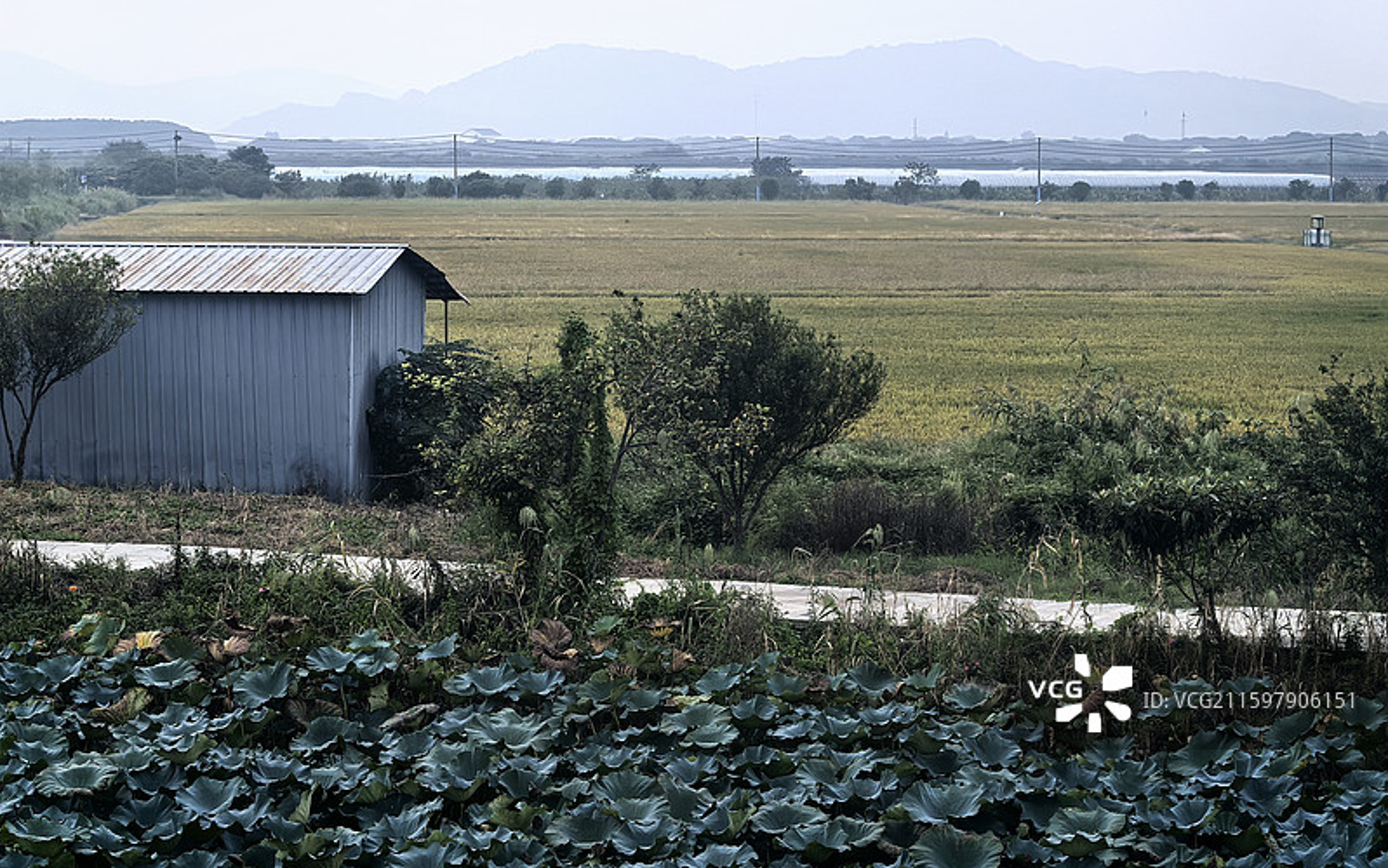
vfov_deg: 13.0
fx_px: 3821
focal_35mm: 101
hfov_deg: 20.6
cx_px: 694
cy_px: 419
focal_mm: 15
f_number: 2.1
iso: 200
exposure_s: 1/50
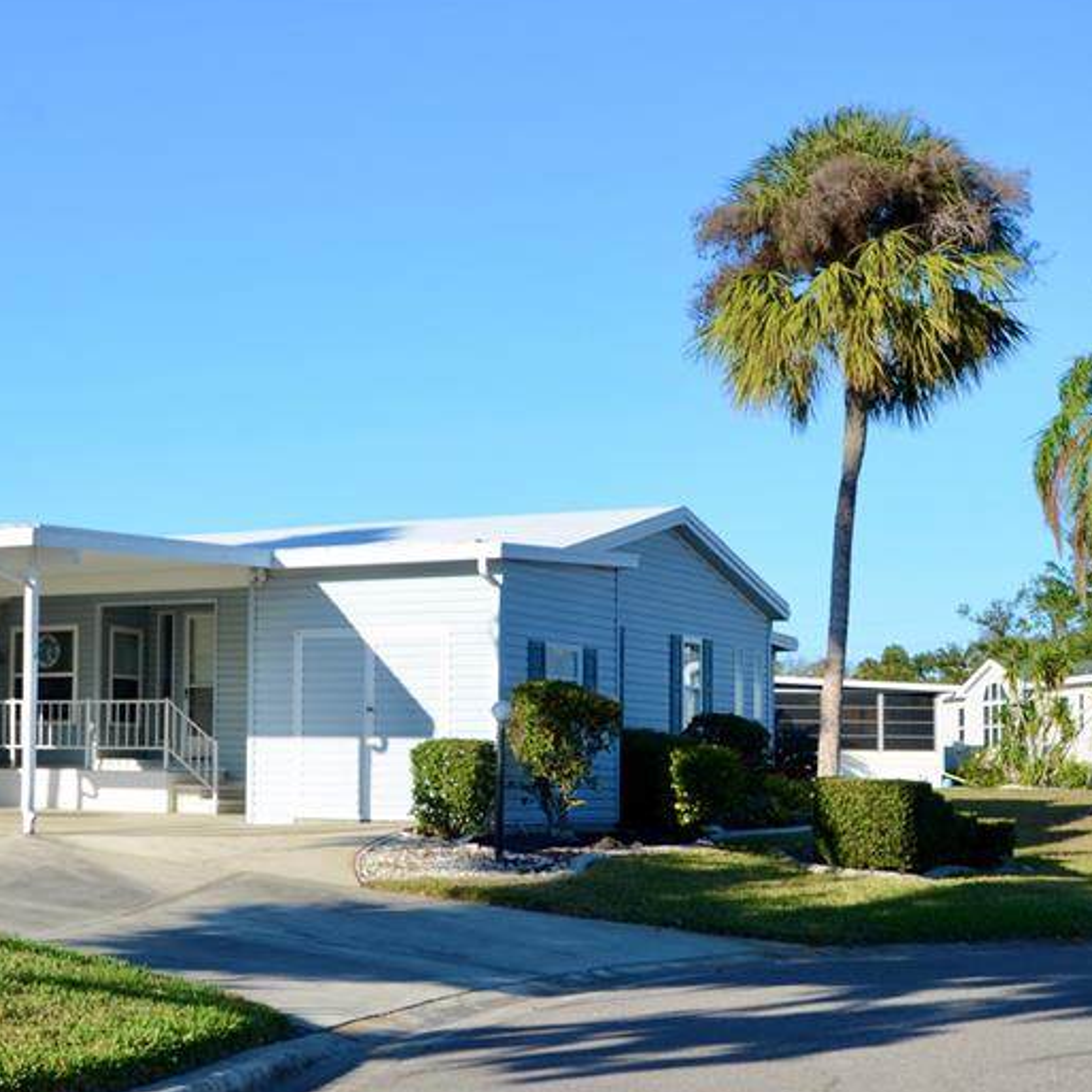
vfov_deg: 28.1
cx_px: 151
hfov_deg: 27.3
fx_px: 2177
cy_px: 656
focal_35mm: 61
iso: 100
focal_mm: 24
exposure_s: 1/250
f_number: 8
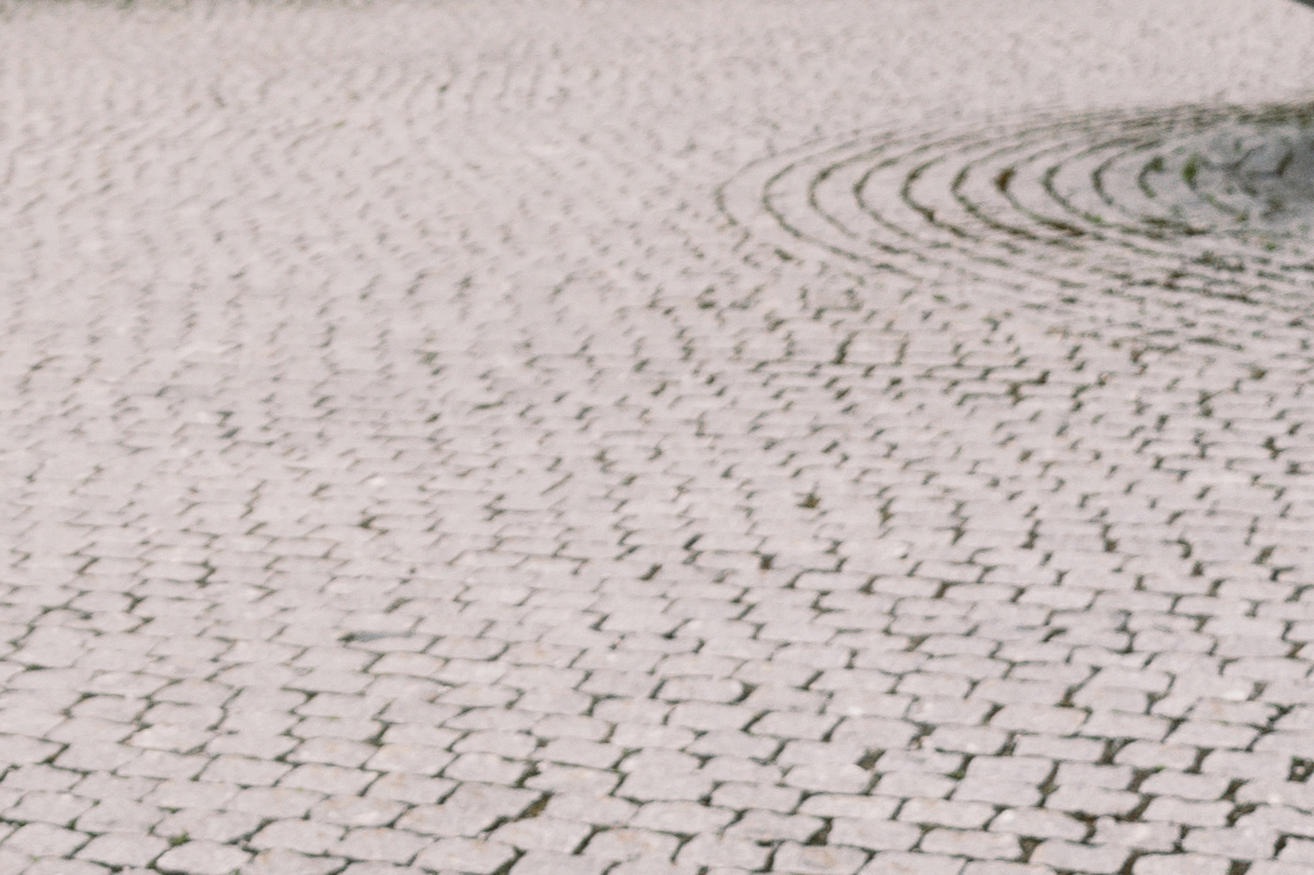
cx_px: -492
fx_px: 3722
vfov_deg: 13.1
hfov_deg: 18.4
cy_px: -189
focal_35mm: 102
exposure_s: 1/400
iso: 100
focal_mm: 20
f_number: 5.6
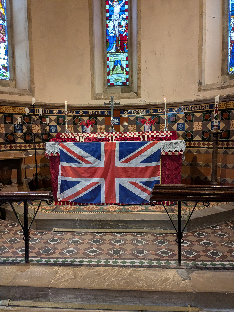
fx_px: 243
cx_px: 117
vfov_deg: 65.3
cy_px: 156
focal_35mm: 27
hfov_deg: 51.4
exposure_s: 1/99.9
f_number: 1.73
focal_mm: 4.38
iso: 301
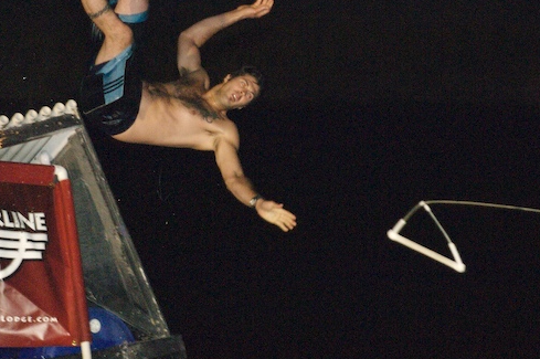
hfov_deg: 5.6
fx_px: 5514
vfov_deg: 3.7
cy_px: 75
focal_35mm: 368
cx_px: 208
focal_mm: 150
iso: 800
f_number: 2.8
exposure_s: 1/250
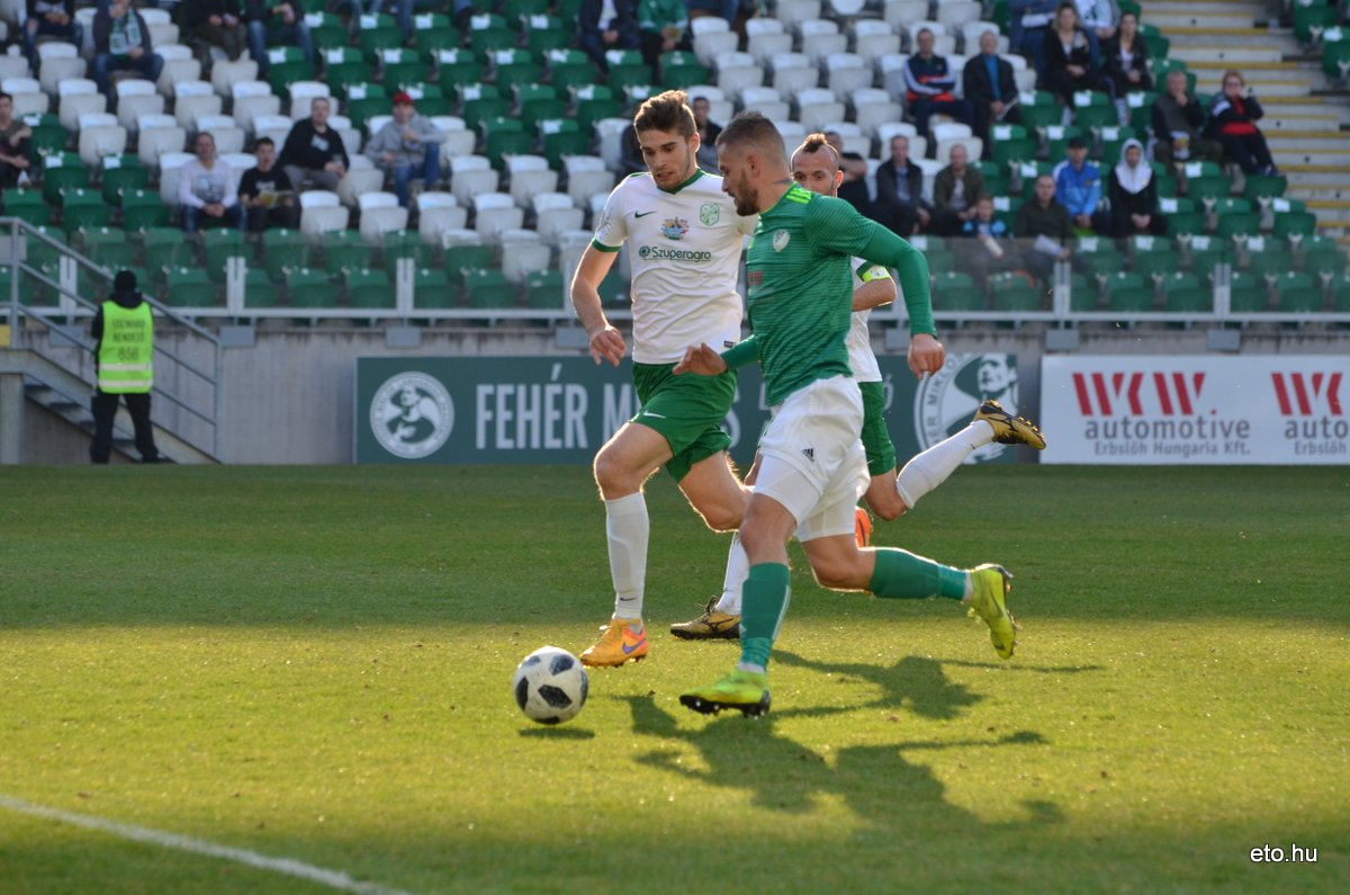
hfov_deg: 8.1
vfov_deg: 5.4
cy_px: 448
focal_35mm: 255
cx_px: 675
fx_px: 9543
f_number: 5
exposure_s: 1/800
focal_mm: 170
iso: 320
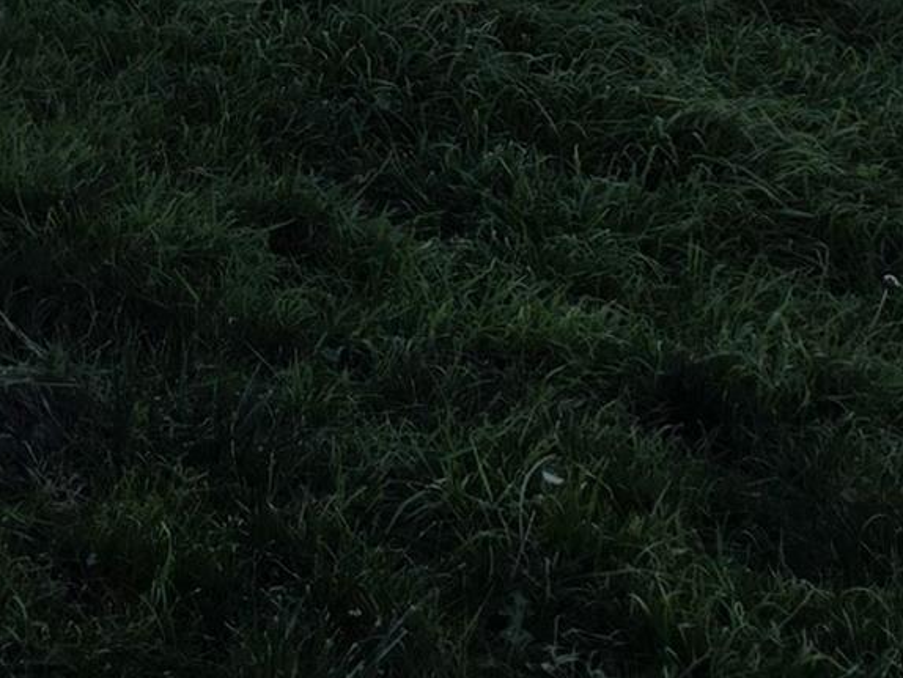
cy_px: -1059
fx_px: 3210
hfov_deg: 13.6
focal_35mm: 123
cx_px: -931
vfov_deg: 10.2
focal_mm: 5.4
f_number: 1.8
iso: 25
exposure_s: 1/1593
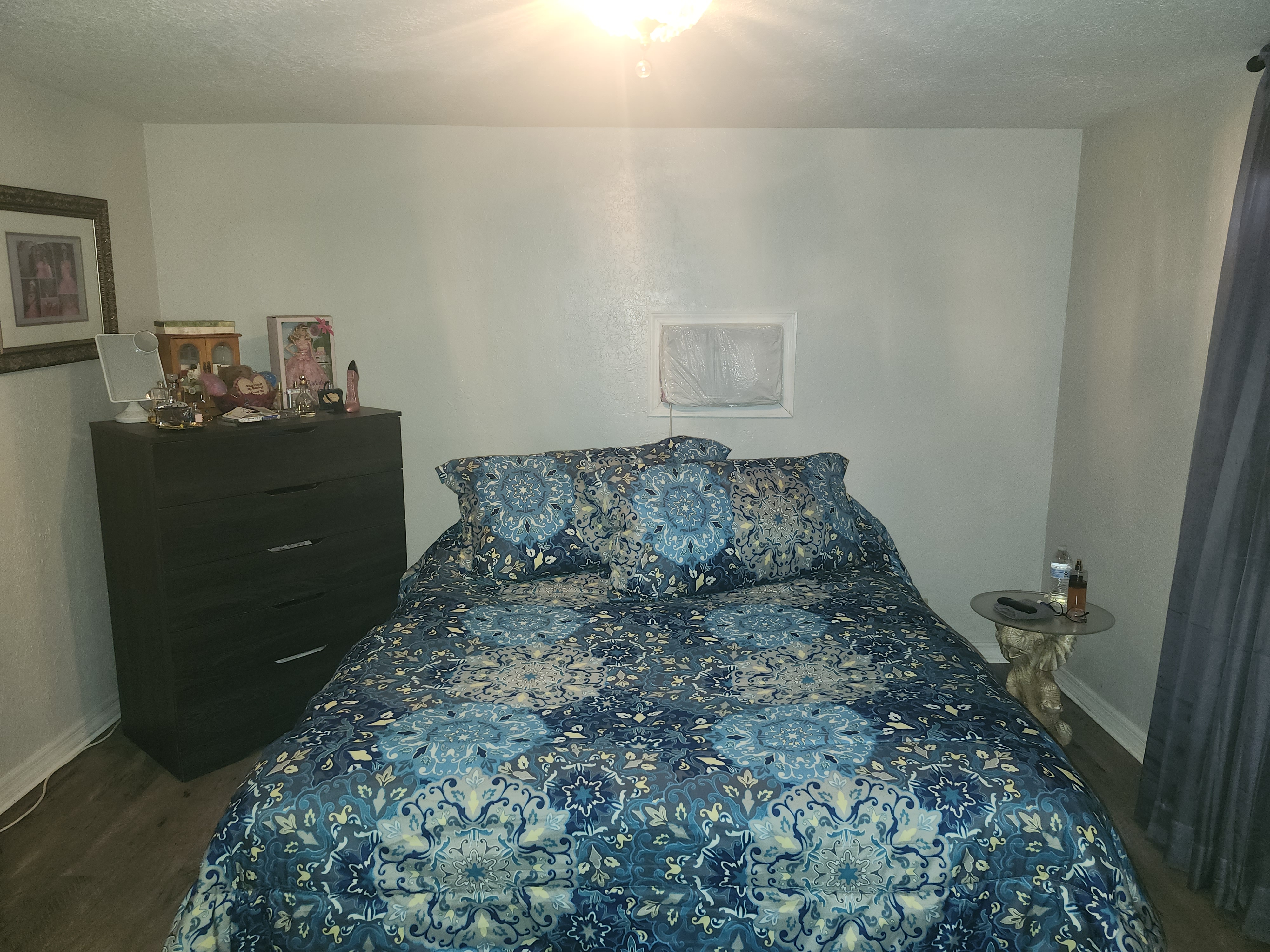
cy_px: 476
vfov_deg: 58.9
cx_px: 635
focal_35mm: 23
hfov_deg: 73.9
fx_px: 844
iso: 160
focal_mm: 5.54
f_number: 1.8
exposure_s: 1/10
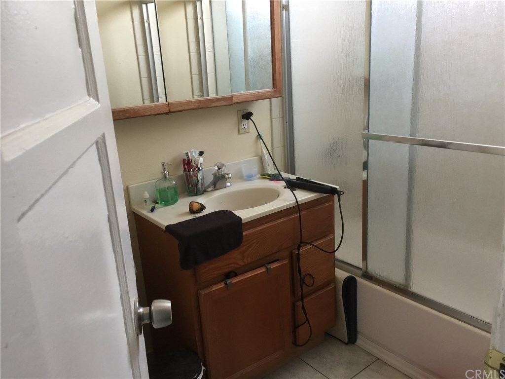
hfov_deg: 61.7
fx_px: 423
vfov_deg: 48.2
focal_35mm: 29
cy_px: 190
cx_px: 252
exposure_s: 1/15
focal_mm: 4.15
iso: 40
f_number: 2.2
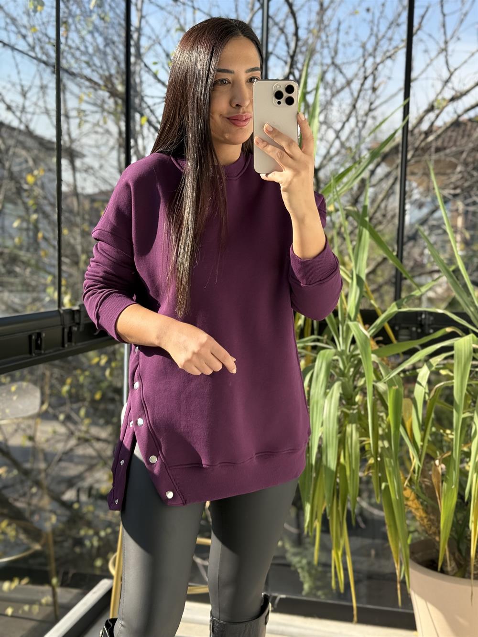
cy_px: 318
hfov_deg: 30.3
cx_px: 239
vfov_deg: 39.7
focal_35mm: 48
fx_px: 884
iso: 100
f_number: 1.78
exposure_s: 1/802
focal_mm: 6.76
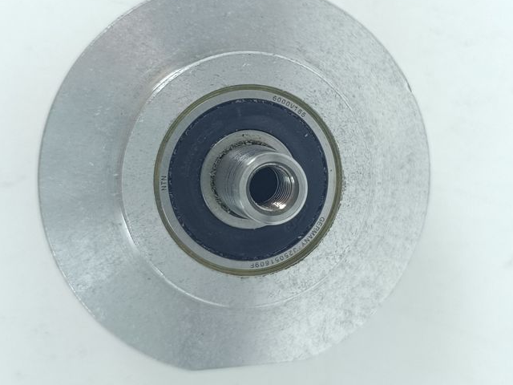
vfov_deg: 46.8
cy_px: 177
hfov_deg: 59.9
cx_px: 242
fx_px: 445
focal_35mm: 30
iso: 135
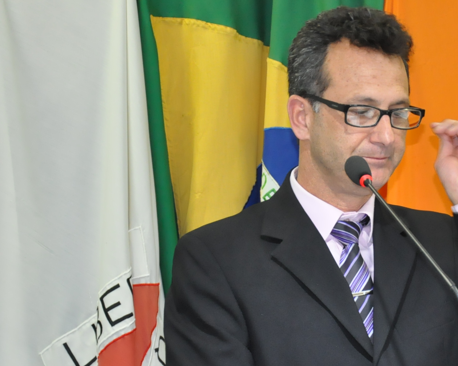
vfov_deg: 9.8
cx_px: 343
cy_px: 206
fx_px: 2142
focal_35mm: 158
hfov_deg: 12.2
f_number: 5.3
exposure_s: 1/60
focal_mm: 66
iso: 2000
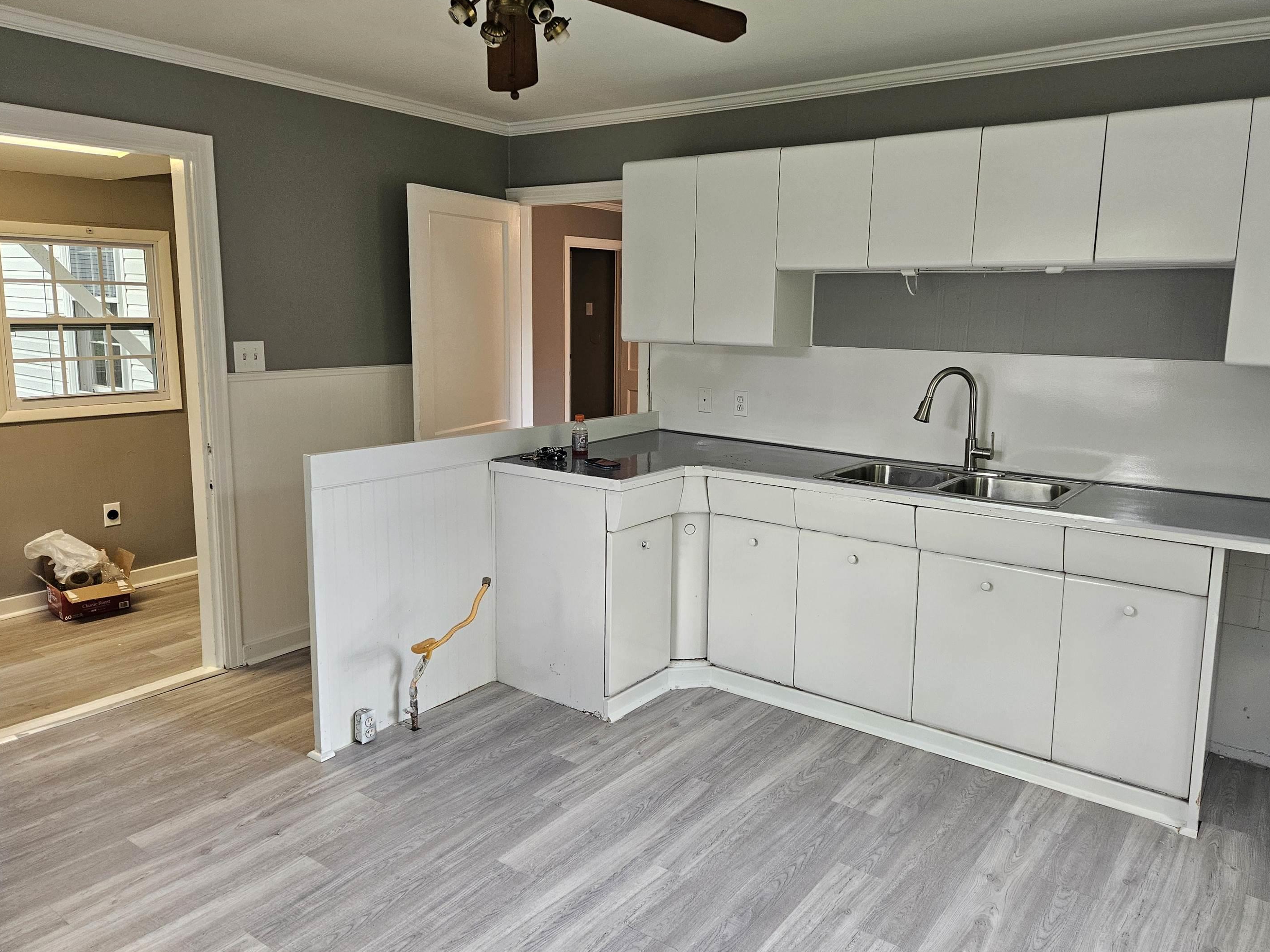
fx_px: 917
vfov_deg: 54.9
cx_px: 679
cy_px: 447
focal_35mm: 25
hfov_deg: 69.3
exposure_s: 1/170
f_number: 1.8
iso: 250
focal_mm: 5.4
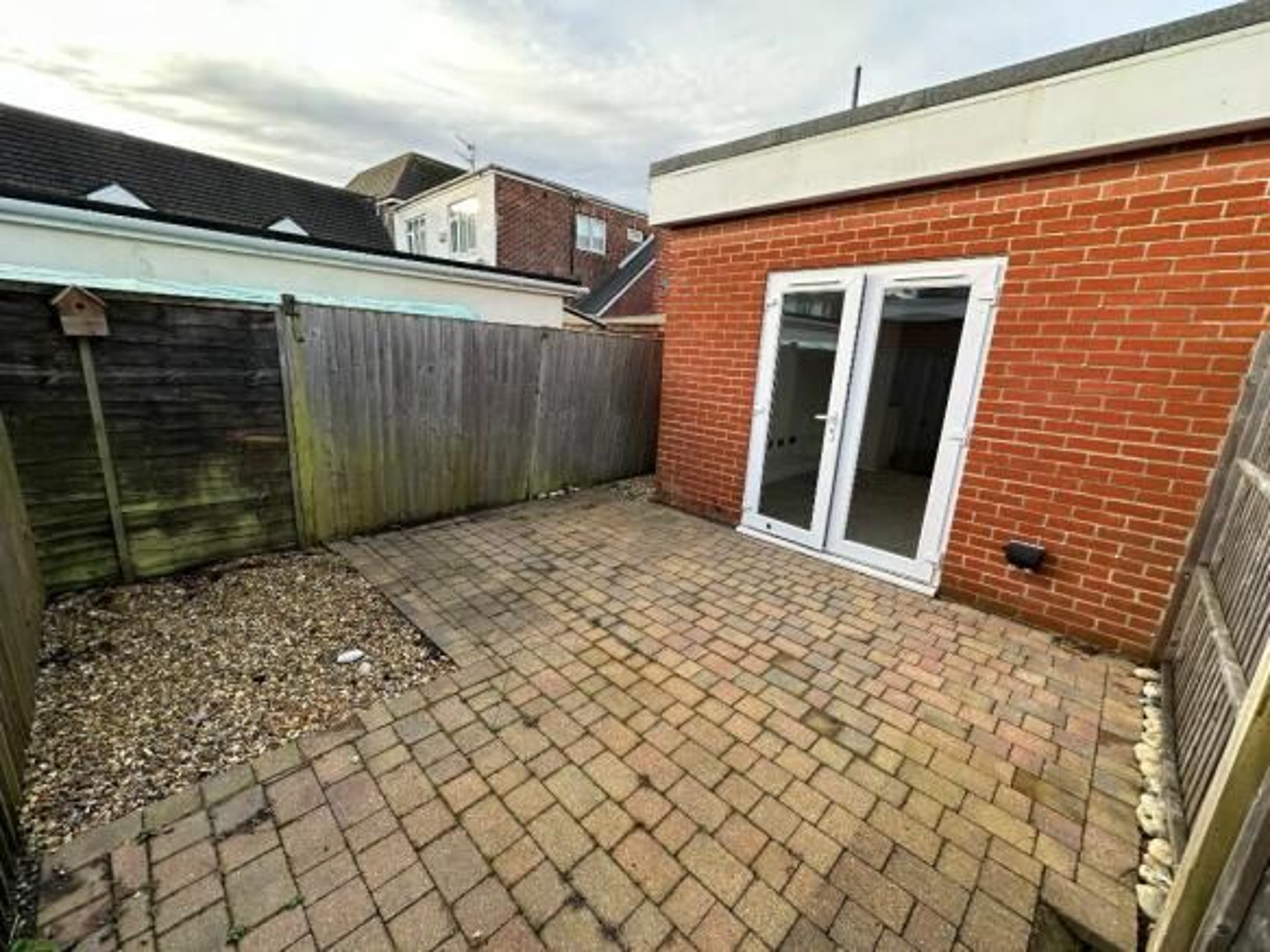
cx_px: 635
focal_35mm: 14
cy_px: 476
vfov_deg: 85.7
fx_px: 514
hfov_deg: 102.1
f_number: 2.2
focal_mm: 2.22
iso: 40
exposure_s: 1/127
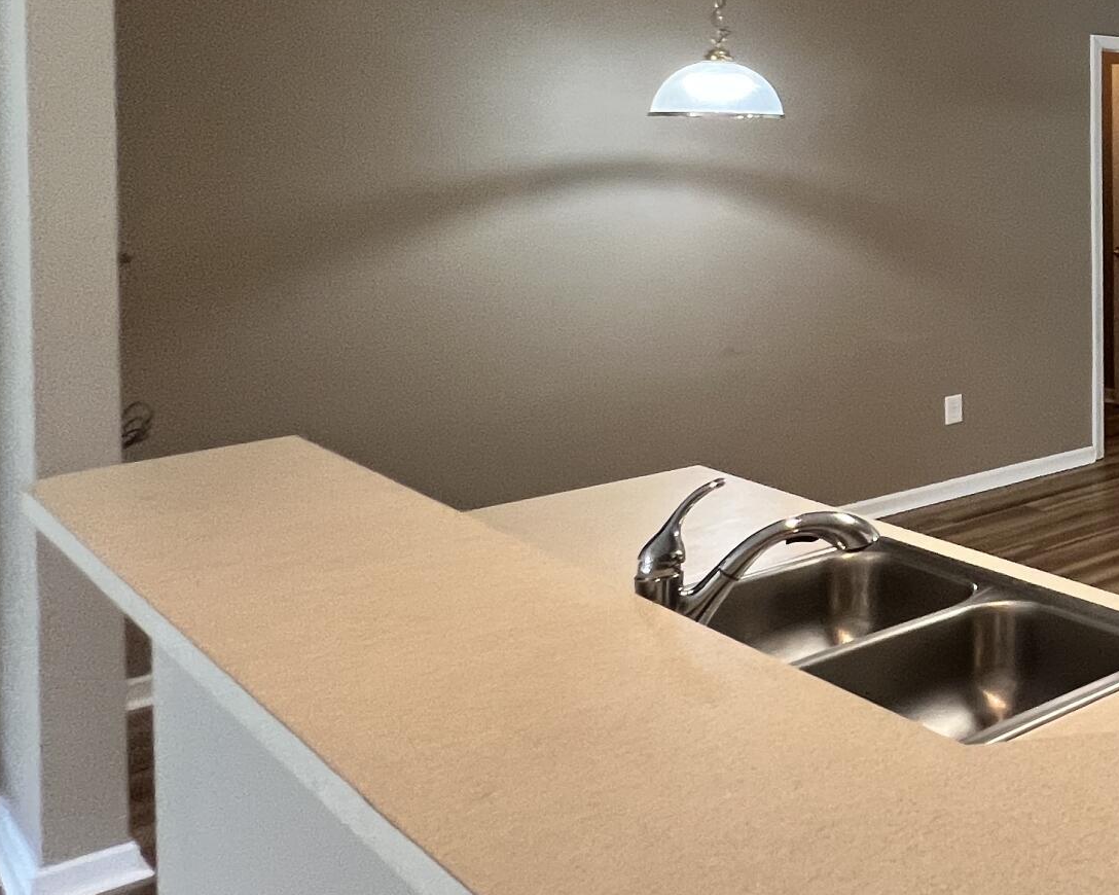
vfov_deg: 40.2
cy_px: 159
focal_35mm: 35
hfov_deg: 33.6
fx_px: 1159
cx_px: 1521
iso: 200
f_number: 1.8
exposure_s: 1/60
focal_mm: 1.57
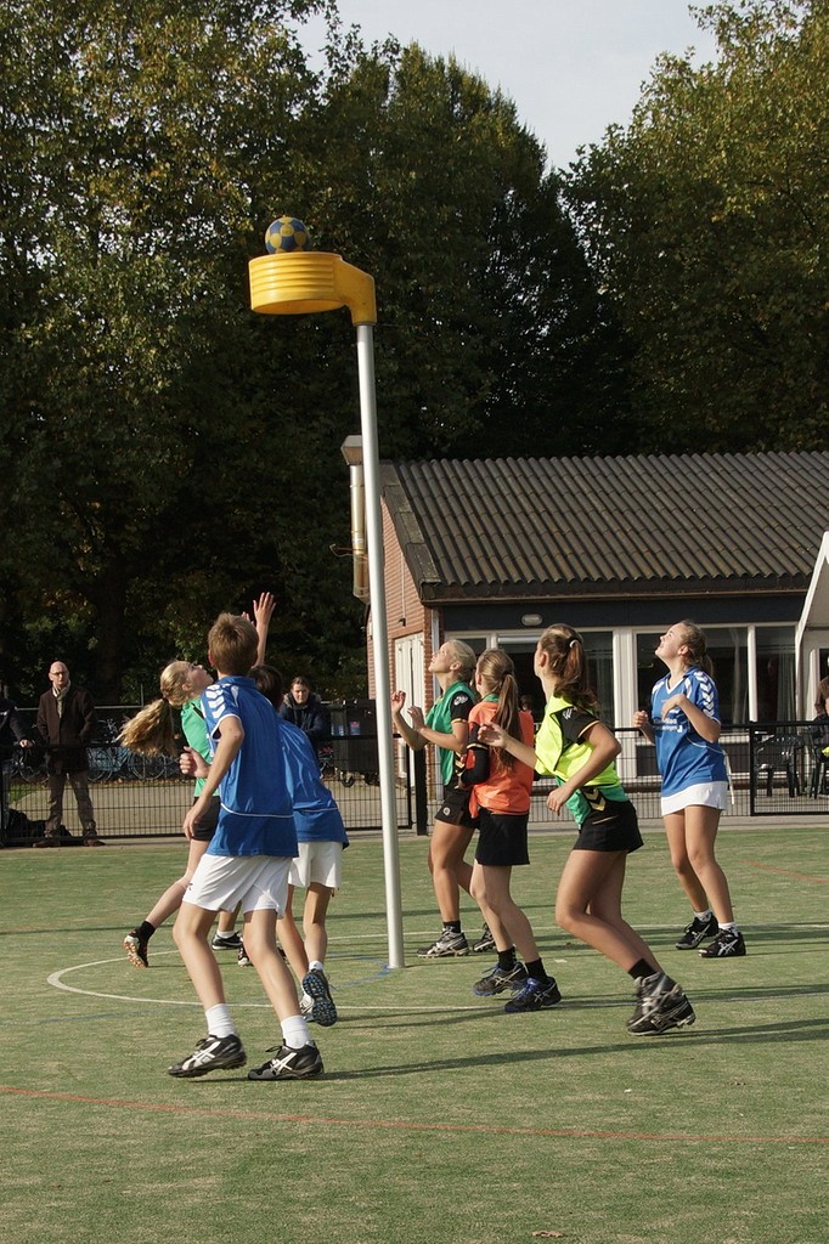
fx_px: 1555
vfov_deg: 43.6
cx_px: 414
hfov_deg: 29.8
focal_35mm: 45
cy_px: 622
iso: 200
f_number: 7.1
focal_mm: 30
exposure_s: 1/500
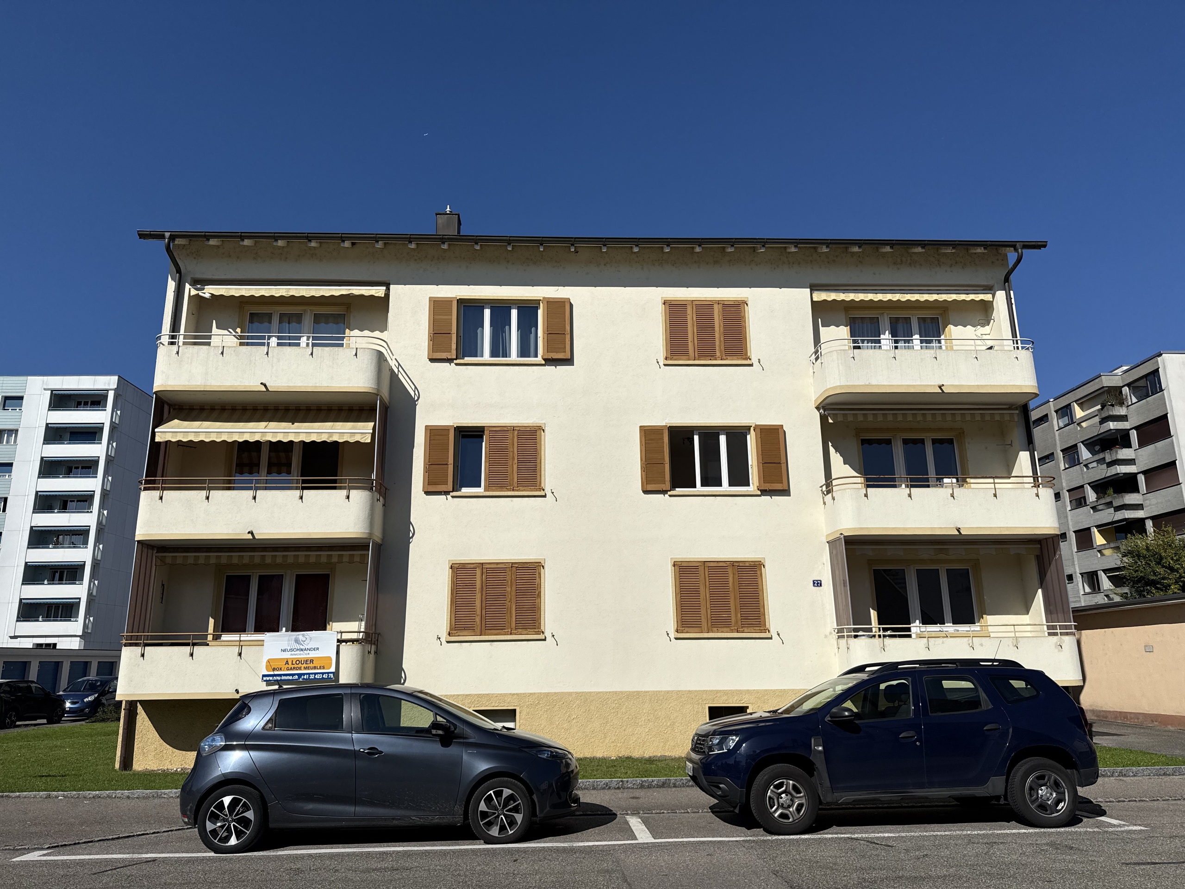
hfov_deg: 71.6
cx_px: 592
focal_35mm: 24
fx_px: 822
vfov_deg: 56.8
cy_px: 444
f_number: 1.78
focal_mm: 6.76
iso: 80
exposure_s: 1/14286
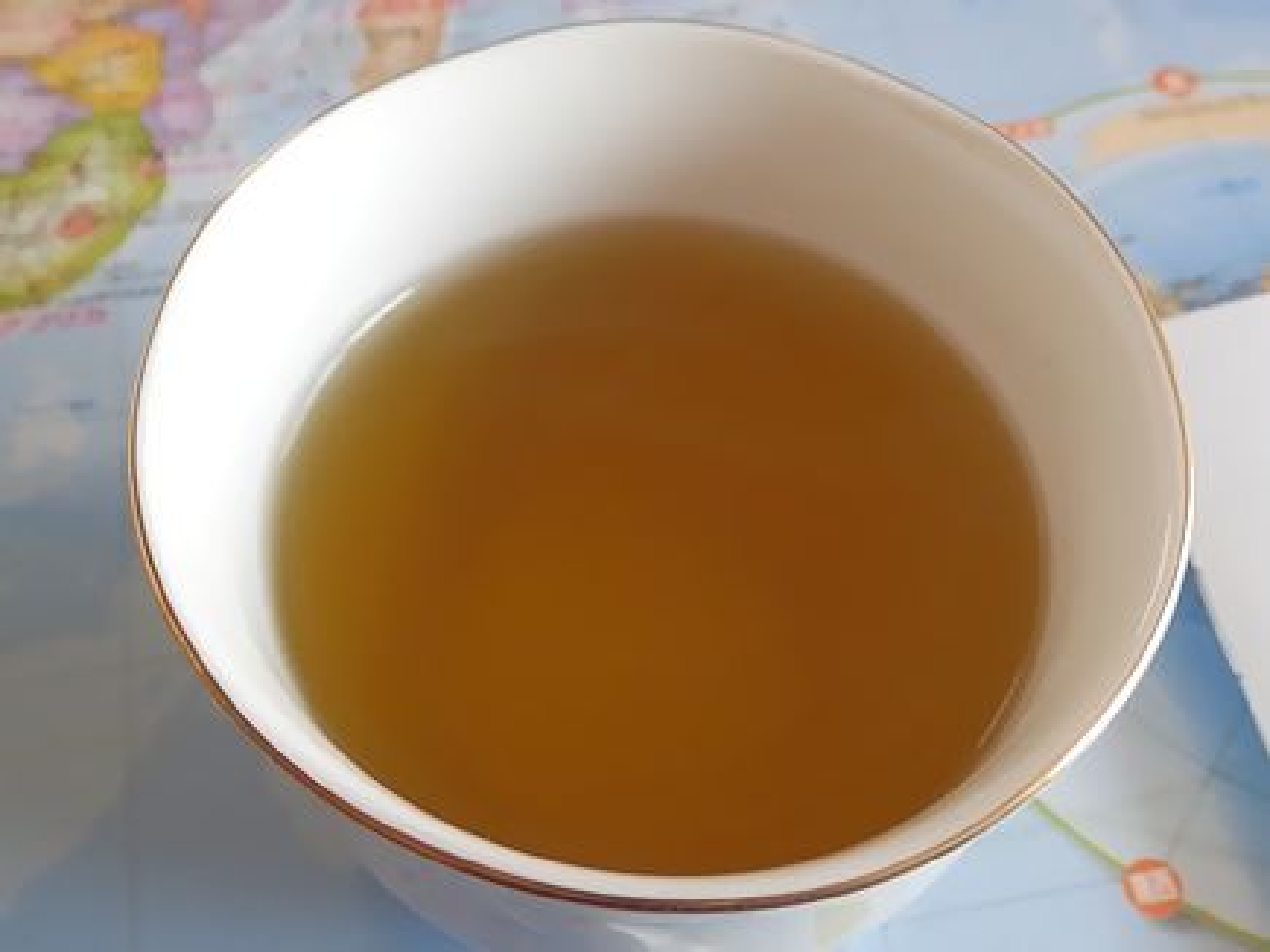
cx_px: 635
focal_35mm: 30
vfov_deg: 46.8
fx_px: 1100
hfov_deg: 60.0
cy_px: 476
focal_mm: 5.5
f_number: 3.3
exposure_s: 1/60
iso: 160
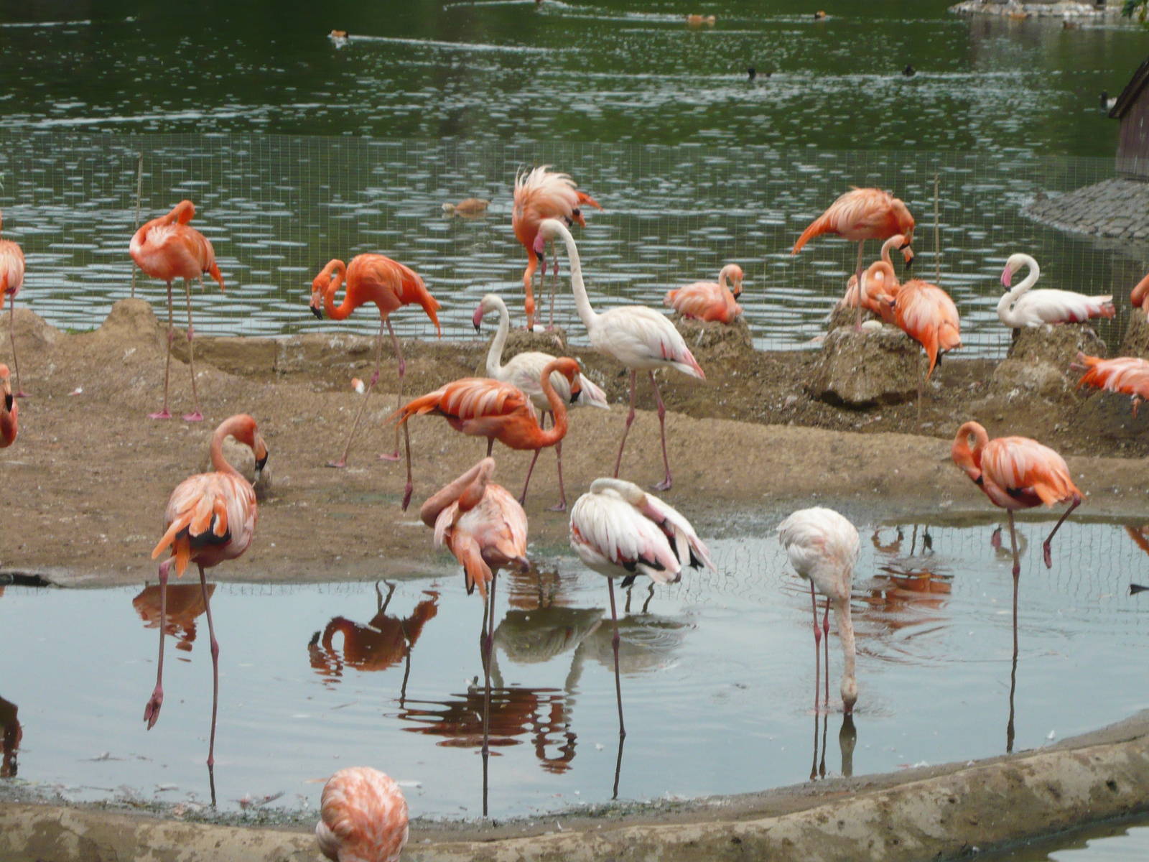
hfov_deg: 19.6
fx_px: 3319
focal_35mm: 100
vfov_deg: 14.8
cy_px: 431
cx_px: 574
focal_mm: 16.5
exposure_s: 1/60
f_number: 5.1
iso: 200
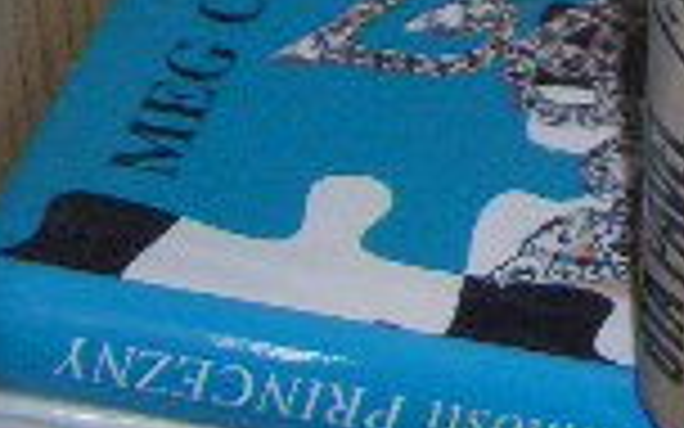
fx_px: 2908
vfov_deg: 7.9
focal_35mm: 156
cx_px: 1341
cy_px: -527
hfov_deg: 12.0
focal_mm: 5.8
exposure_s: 1/60
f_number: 2.6
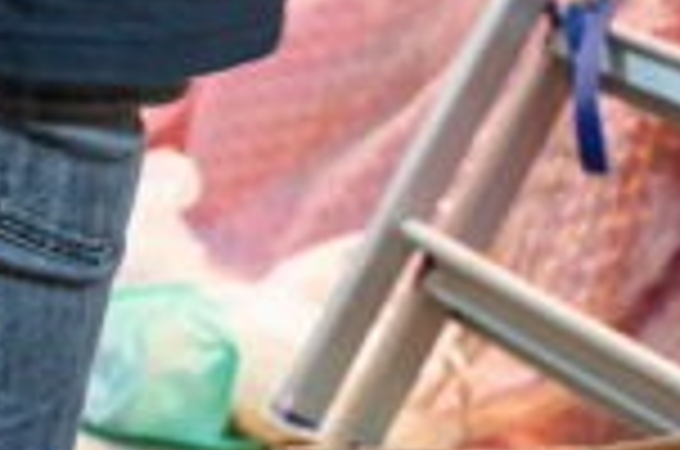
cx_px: -1148
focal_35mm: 136
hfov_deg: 11.4
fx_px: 2563
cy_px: -826
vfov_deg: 8.6
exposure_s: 1/60
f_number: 1.8
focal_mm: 20
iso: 400
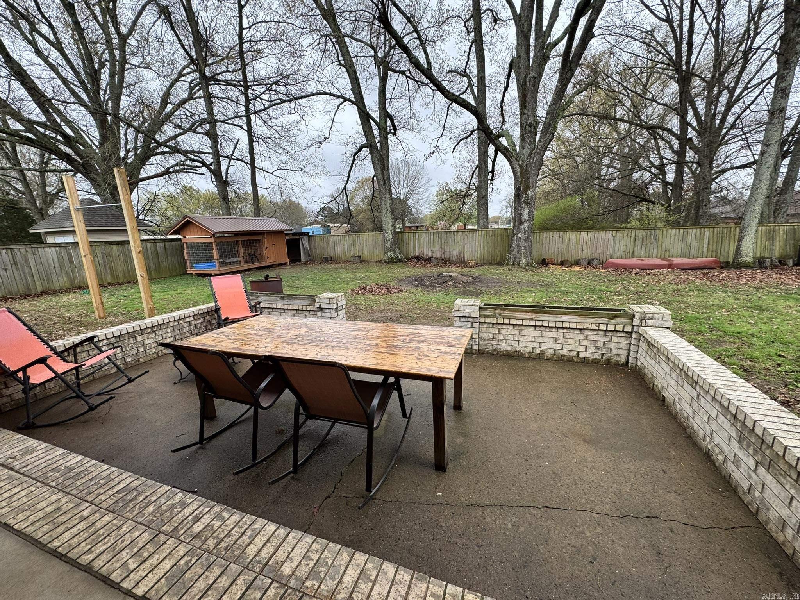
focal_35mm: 14
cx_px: 400
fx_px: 324
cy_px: 300
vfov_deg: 85.7
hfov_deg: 102.1
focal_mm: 2.22
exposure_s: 1/159
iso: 40
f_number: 2.2
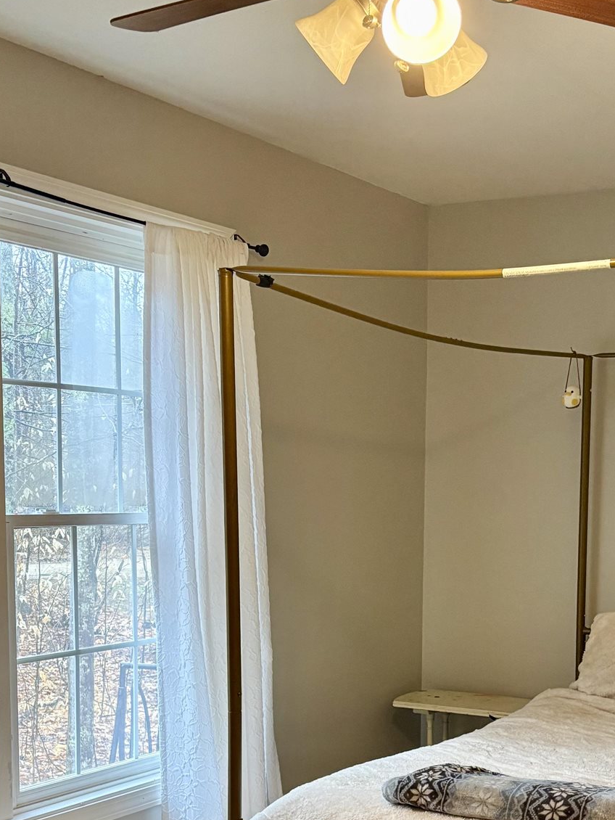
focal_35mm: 53
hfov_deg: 27.2
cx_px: 446
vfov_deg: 35.2
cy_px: 640
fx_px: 1255
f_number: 1.6
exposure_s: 1/60
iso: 200
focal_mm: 5.96
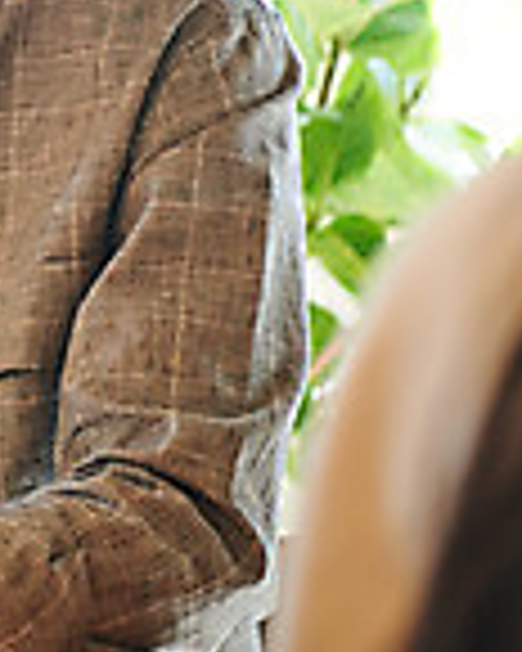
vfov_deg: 9.4
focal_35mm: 202
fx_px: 3901
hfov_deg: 7.4
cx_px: -486
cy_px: -139
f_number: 3.2
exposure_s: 1/80
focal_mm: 52
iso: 500
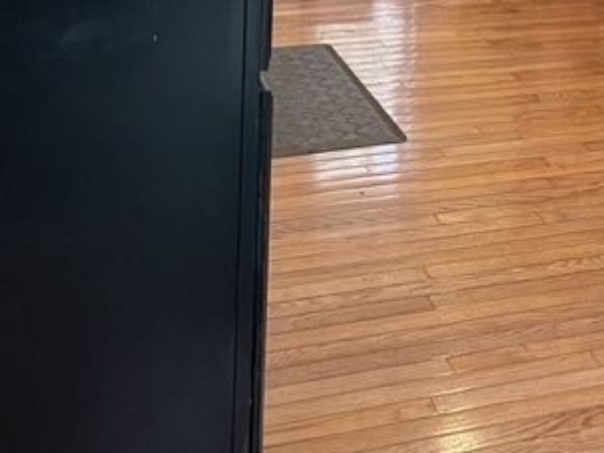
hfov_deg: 20.6
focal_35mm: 88
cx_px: 750
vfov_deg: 15.8
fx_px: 1535
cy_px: -162
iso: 160
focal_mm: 4.2
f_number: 1.6
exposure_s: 1/60
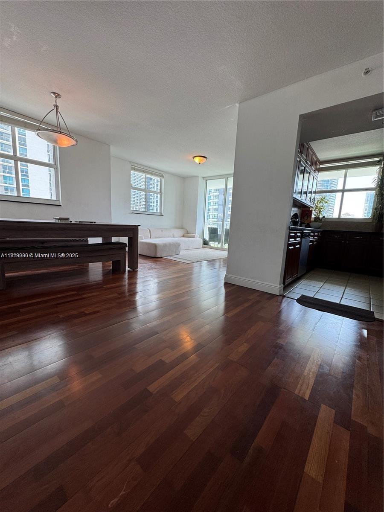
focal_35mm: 14
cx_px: 192
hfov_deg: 85.7
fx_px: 207
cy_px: 256
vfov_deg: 102.1
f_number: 2.2
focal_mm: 2.22
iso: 64
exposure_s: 1/120
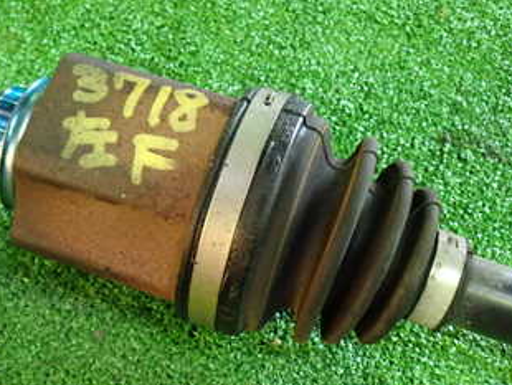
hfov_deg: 32.8
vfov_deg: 25.2
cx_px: 159
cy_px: 240
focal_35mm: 58
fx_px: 859
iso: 640
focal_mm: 5.4
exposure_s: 1/30
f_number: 2.3
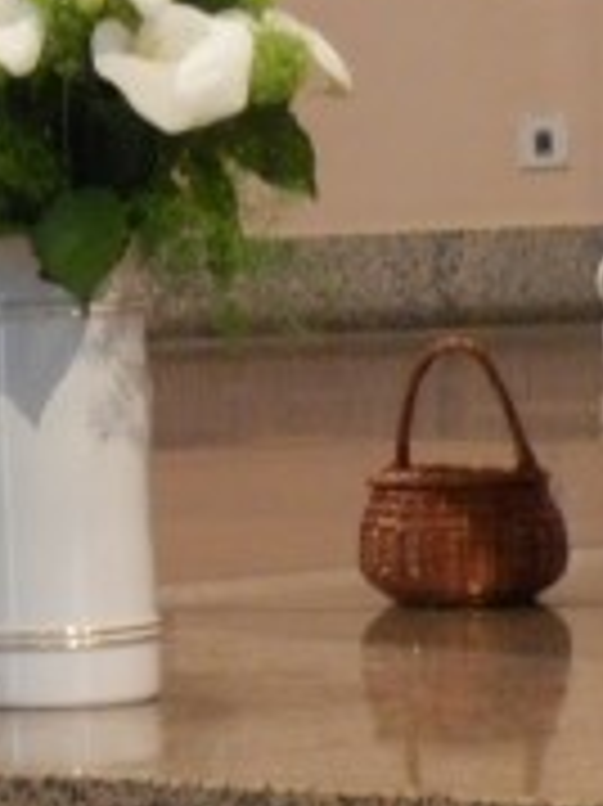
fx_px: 10115
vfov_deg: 4.5
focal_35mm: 435
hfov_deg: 3.4
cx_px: -176
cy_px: -302
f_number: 5
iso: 800
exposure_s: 1/15
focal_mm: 23.1
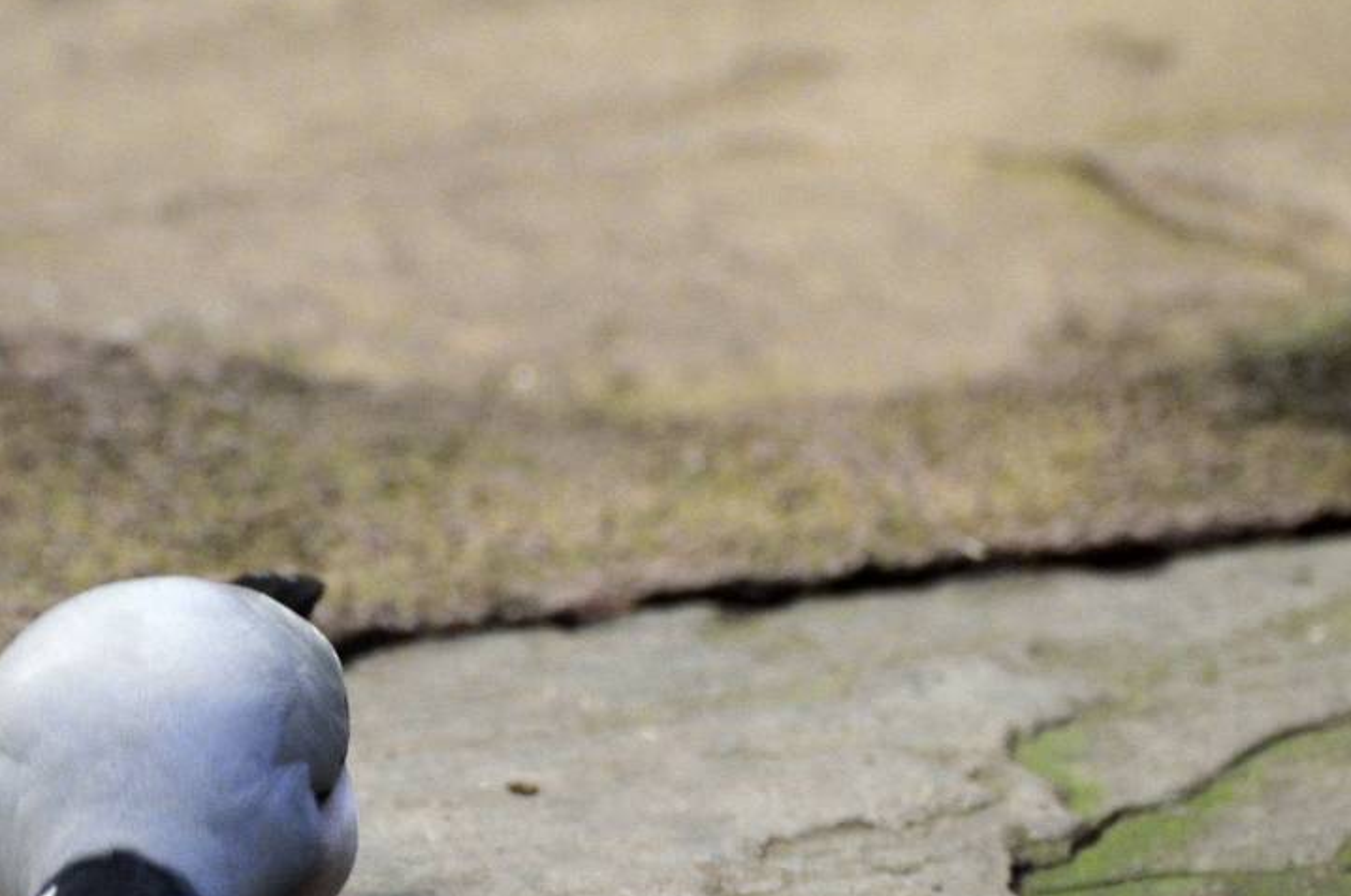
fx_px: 37573
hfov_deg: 2.1
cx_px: 149
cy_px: 887
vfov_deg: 1.4
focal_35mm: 1003
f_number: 5.6
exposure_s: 1/125
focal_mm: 300
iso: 1600
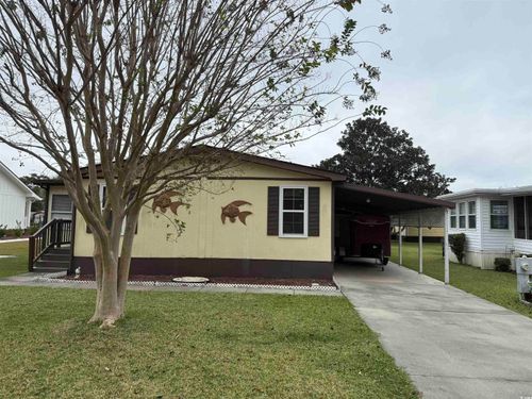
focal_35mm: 24
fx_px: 369
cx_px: 266
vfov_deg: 56.8
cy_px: 200
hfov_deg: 71.6
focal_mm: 6.76
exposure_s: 1/1410
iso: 80
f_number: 1.78
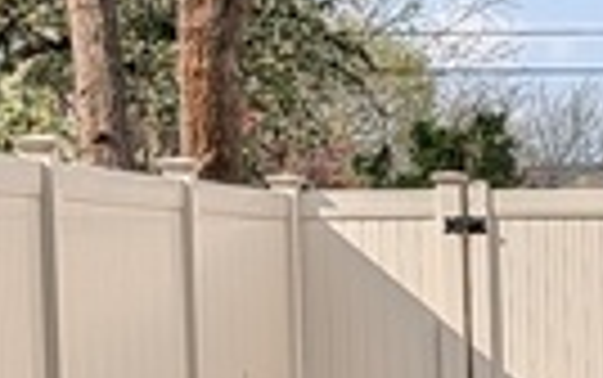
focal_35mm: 205
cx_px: 1064
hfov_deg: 9.7
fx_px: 3372
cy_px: 630
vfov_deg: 6.3
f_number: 1.68
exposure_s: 1/1383
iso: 20
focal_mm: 6.9
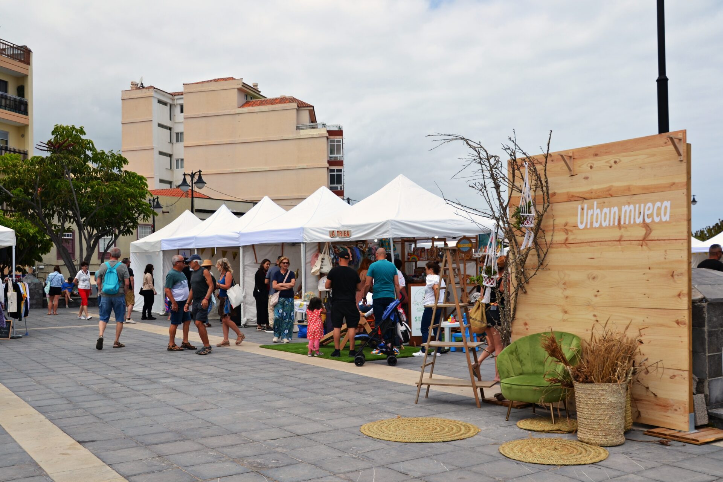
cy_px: 241
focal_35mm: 36
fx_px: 723
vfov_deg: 36.9
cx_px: 362
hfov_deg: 53.1
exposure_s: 1/320
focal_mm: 24
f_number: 9
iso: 100
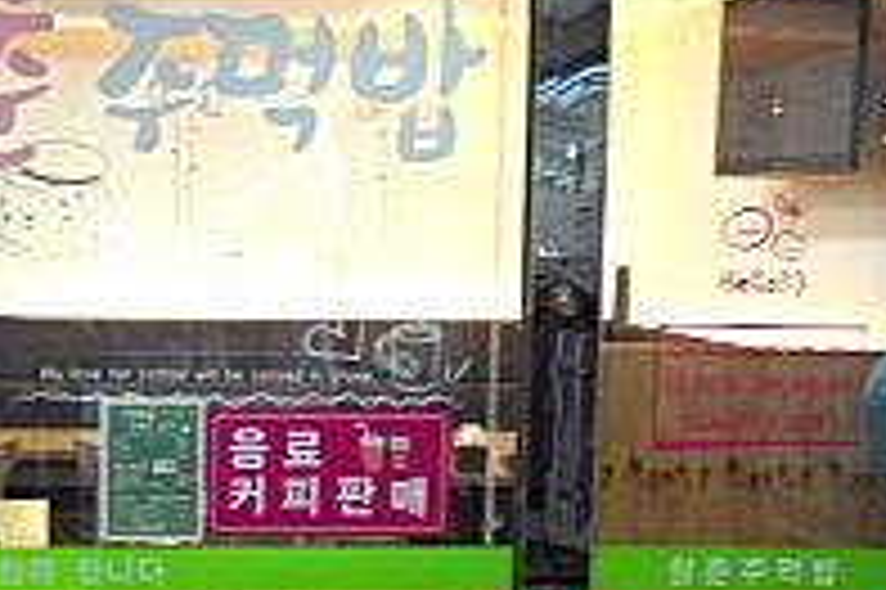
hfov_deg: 28.9
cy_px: 421
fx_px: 1623
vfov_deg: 20.5
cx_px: 36
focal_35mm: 66
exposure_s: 1/30
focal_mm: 4.5
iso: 200
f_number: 2.5
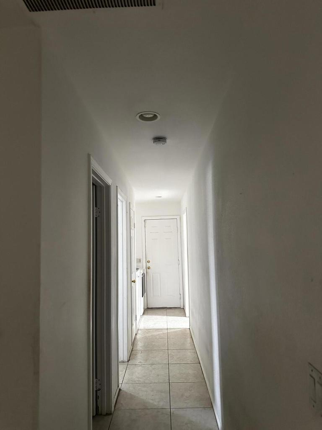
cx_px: 161
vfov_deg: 71.6
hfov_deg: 56.8
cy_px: 215
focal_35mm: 24
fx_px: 298
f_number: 1.78
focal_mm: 6.86
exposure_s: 1/54
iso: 1000
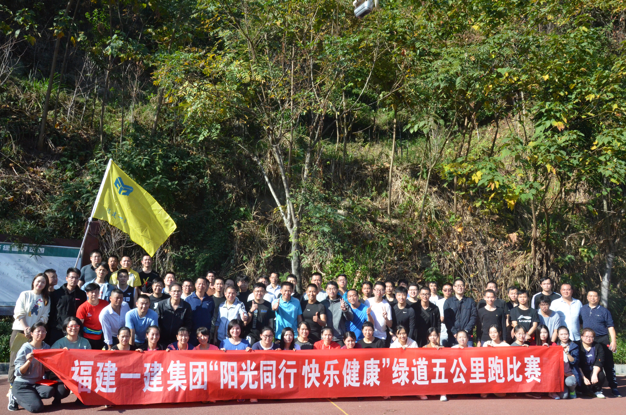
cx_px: 313
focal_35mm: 32
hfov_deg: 59.6
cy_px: 208
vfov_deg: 41.5
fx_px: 547
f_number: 14
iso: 2000
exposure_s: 1/800
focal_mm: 21
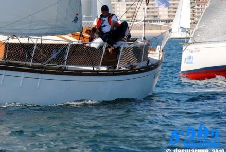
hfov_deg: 6.3
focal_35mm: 328
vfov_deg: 4.2
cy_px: 21
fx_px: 2064
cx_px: 22
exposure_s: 1/500
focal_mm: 120
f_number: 5.6
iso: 100
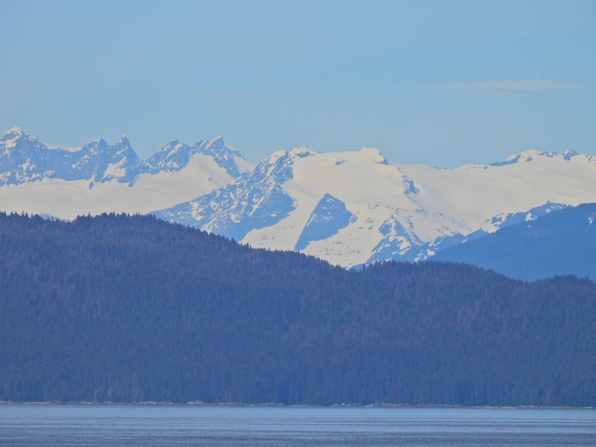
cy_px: 224
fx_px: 8609
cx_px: 298
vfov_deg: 3.0
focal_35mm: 500
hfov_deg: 4.0
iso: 100
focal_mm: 89.2
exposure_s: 1/1600
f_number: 5
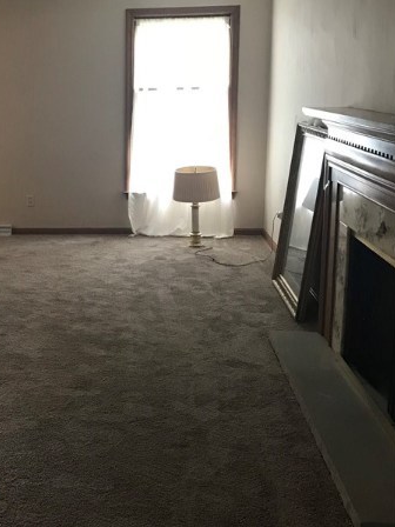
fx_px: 730
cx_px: 62
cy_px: 235
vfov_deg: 39.6
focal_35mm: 48
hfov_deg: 29.4
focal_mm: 3.99
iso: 64
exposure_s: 1/15
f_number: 1.8
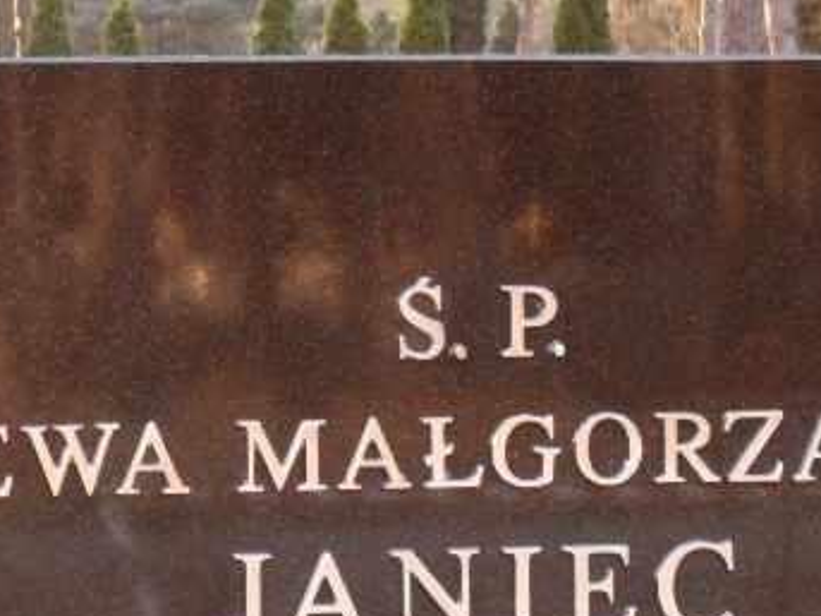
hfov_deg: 11.0
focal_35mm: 179
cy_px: 880
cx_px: 361
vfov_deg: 8.1
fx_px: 4244
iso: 200
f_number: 4
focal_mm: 10.3
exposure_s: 1/45
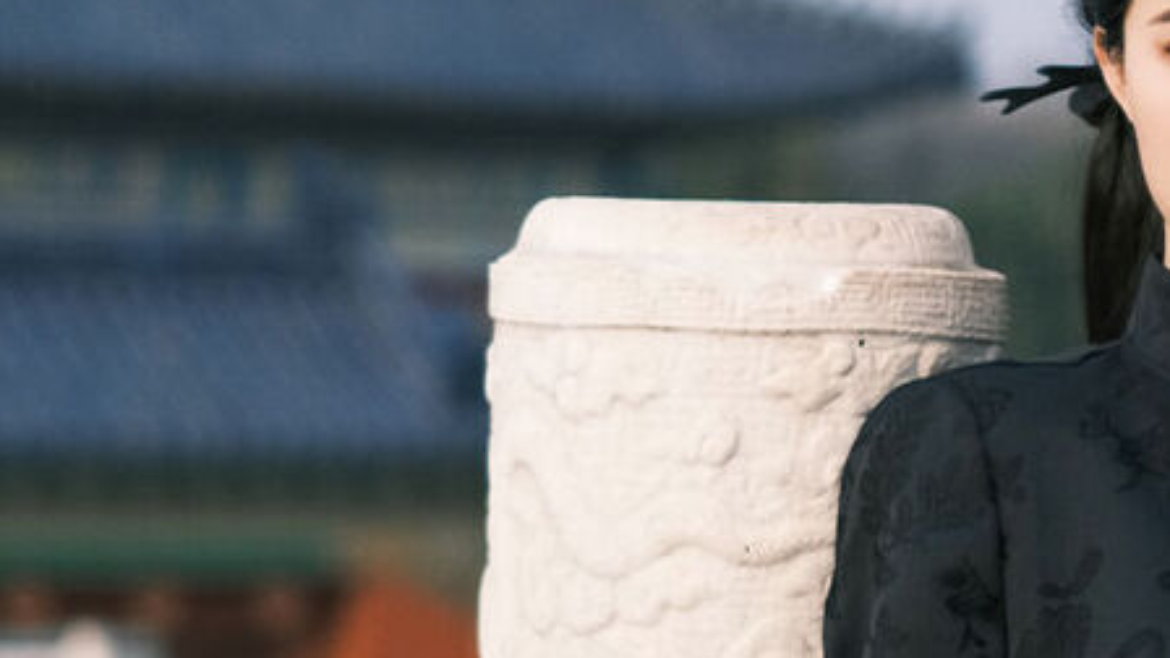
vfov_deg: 9.3
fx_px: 4033
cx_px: 381
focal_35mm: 130
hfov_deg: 16.5
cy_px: 363
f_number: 1.4
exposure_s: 1/32000
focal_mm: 35
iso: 1600
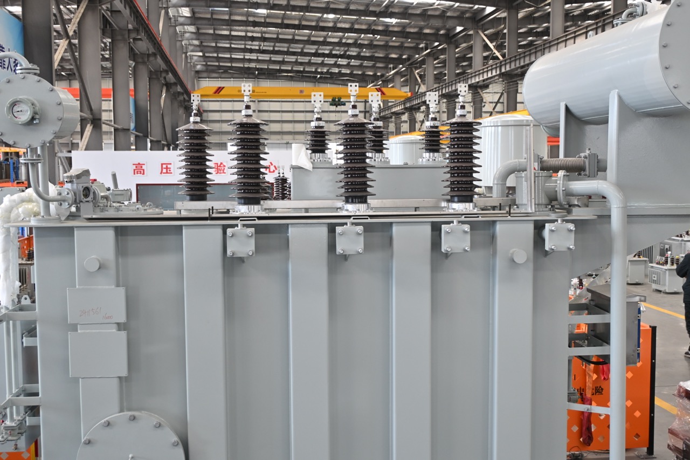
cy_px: 230
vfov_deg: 32.4
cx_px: 345
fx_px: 790
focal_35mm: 41
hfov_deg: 47.2
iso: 320
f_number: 4.5
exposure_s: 1/60
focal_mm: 27.5
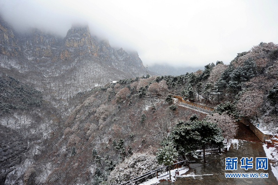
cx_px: 139
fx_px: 170
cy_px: 92
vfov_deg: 57.1
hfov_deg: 78.6
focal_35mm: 22
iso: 200
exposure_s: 1/160
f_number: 6.3
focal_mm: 22
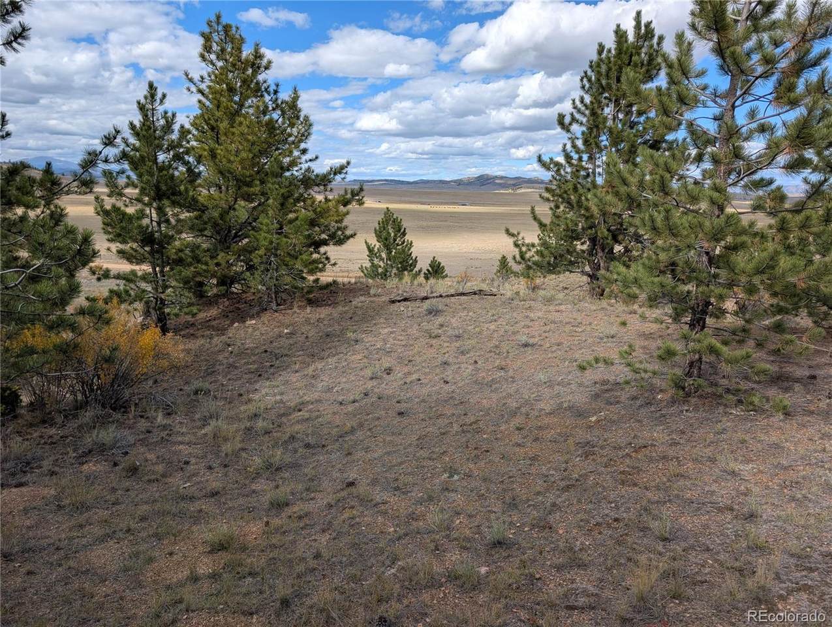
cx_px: 416
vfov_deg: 56.9
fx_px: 578
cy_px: 314
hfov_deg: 71.5
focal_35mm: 24
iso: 21
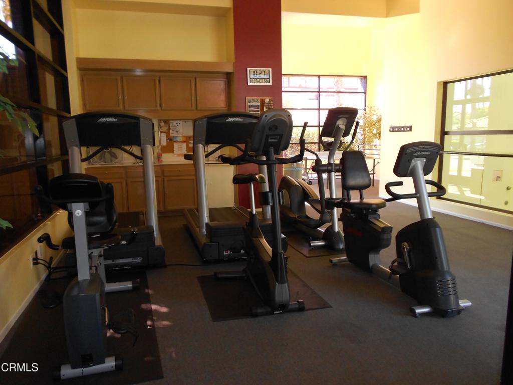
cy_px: 192
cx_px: 256
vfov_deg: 53.1
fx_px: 385
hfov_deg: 67.3
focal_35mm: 26
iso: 200
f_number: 3.2
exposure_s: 1/25
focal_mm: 4.6
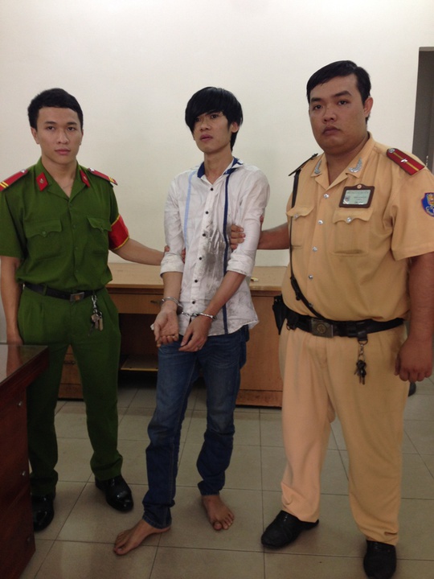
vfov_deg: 55.4
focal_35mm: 33
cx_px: 217
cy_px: 290
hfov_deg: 42.9
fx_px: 552
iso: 80
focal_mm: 4.12
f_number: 2.4
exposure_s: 1/20
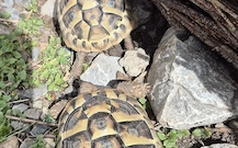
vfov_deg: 28.5
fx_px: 292
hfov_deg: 43.8
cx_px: 81
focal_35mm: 45
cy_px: 82
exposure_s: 1/909
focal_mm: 5.4
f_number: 1.8
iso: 25
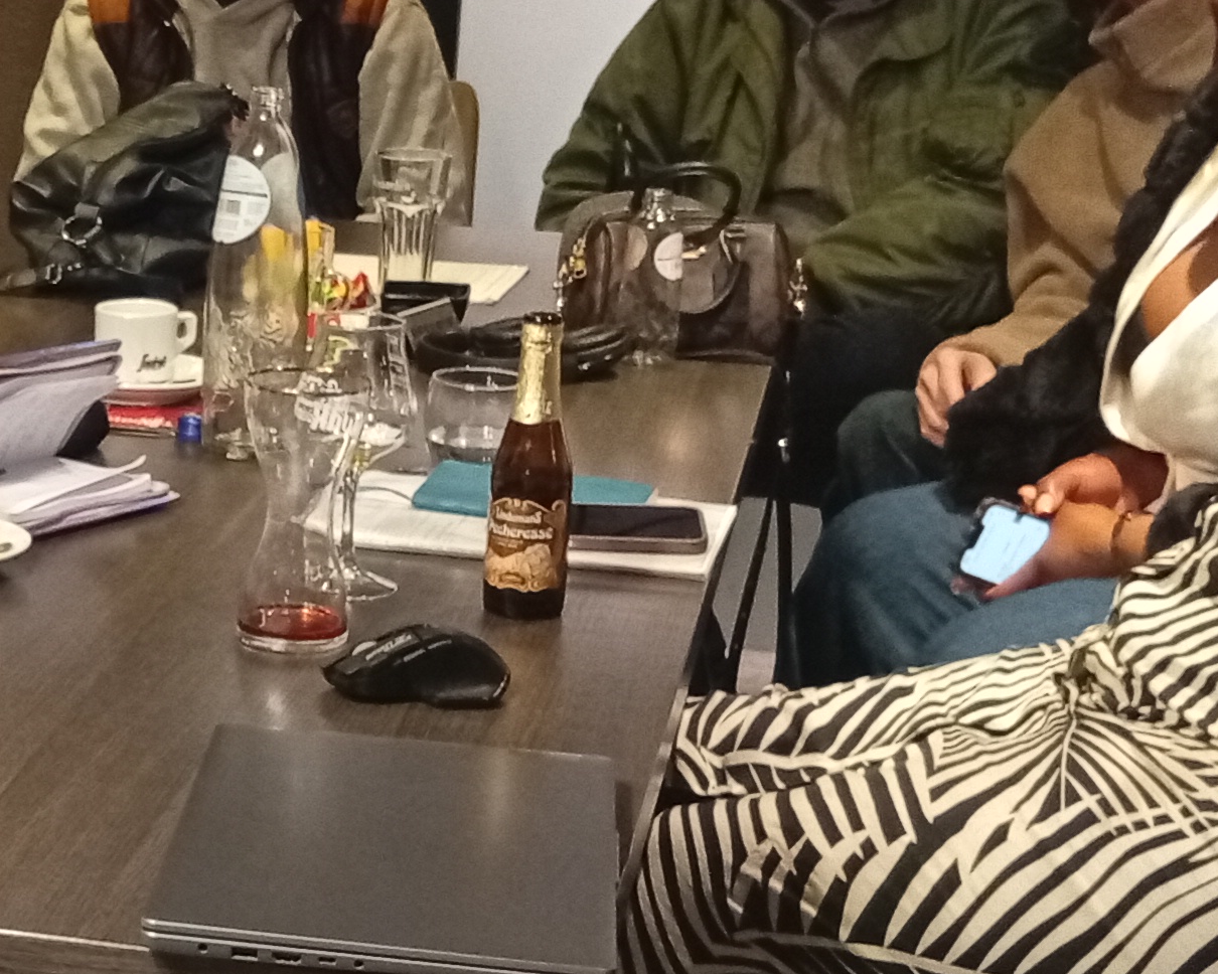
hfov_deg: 20.2
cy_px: 611
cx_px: -234
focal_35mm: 89
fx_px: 3208
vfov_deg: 17.2
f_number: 1.8
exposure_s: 1/25
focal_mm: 3.84
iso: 645
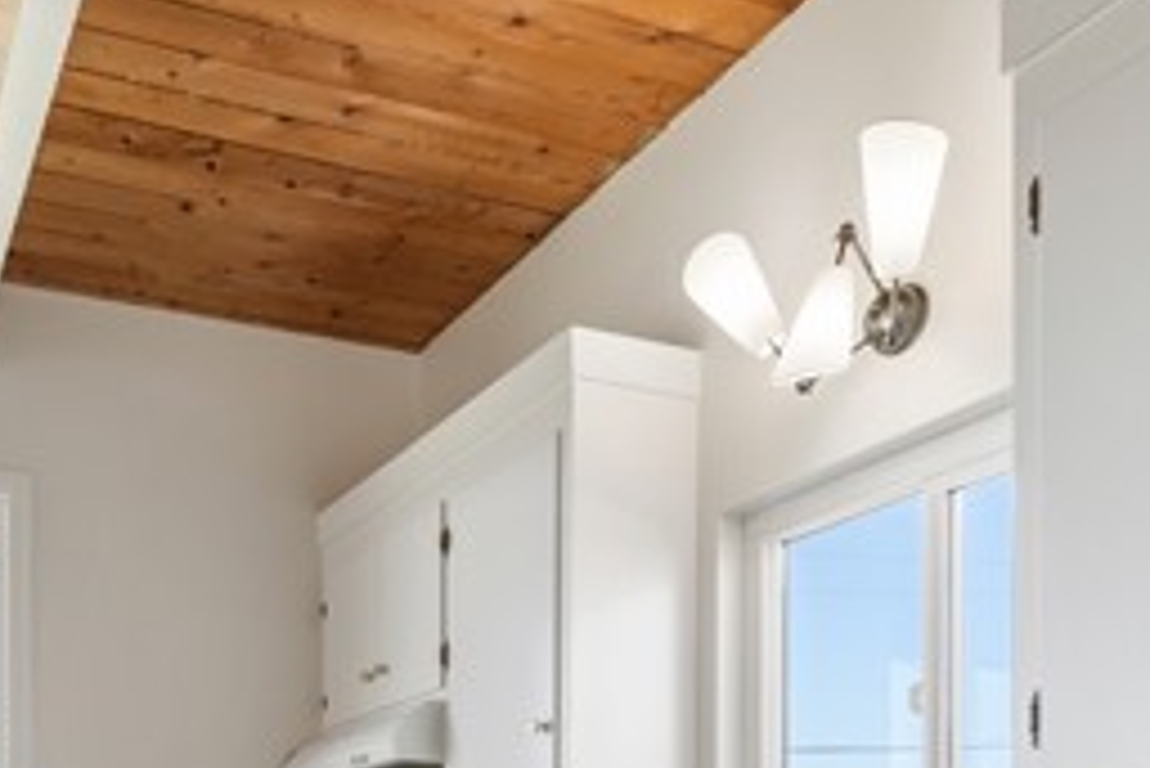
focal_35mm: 40
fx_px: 1278
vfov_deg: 28.8
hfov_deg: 46.3
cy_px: 932
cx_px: 261
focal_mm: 16
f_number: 8
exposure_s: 1/10
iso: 100
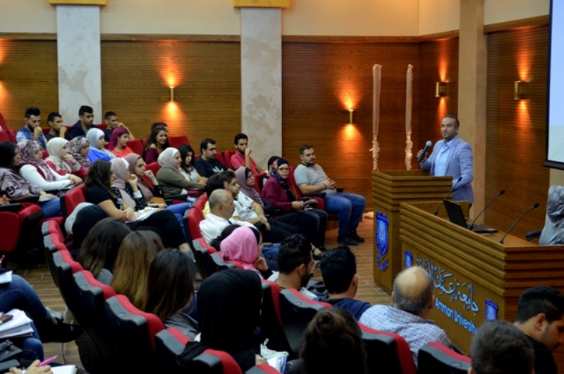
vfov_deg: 23.7
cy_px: 187
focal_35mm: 57
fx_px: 891
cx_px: 282
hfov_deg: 35.1
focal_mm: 38
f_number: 5
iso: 1250
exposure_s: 1/30
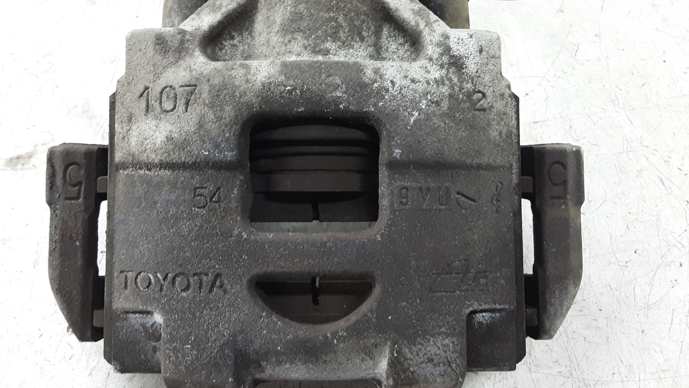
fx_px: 548
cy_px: 164
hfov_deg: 64.3
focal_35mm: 30
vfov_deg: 38.8
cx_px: 338
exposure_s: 1/25
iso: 125
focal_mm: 2.91
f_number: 1.9
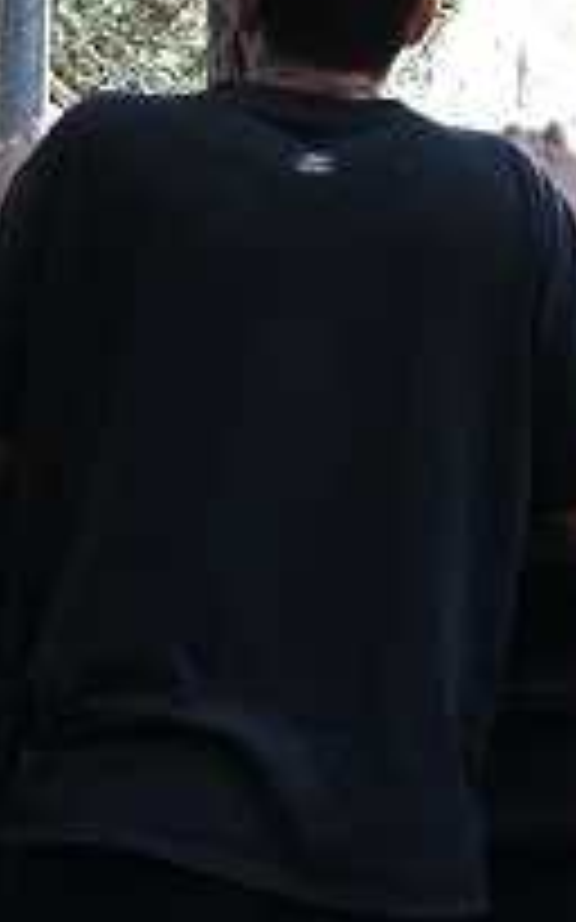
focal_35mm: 144
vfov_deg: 14.3
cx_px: 477
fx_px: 3627
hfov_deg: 9.1
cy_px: 79
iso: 1600
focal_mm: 31.5
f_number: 4.5
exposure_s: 1/250
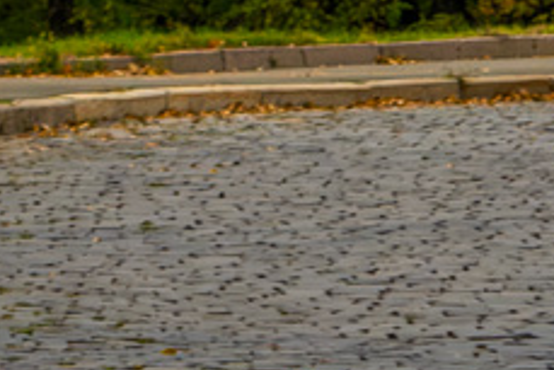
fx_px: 8319
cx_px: 1108
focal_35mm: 540
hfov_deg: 3.8
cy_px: -612
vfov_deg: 2.5
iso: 400
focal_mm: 55
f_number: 5.6
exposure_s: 1/100
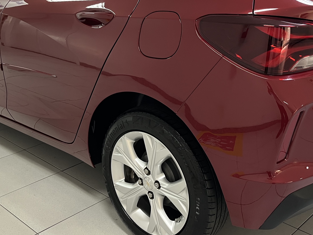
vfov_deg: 30.0
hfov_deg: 39.7
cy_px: 70
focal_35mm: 48
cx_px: 155
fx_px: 434
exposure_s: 1/60
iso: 250
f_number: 1.6
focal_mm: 5.1
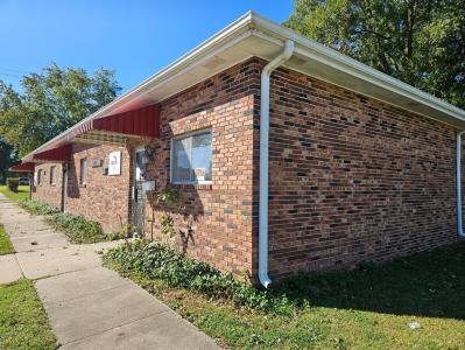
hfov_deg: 73.9
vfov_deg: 59.0
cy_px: 175
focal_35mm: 23
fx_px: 309
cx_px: 232
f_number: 1.8
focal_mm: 5.4
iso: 40
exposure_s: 1/1387
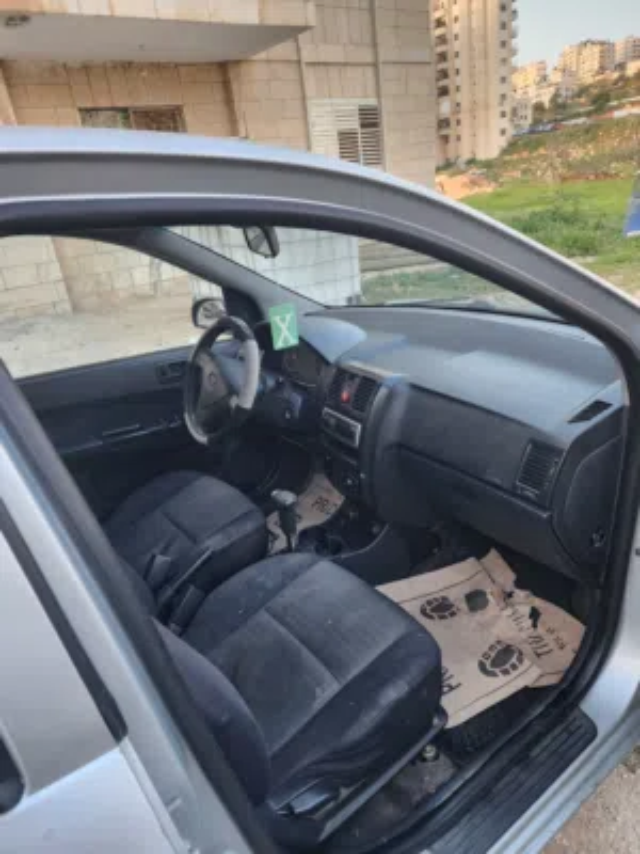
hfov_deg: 58.9
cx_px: 320
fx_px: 567
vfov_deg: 73.9
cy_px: 427
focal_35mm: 23
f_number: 1.8
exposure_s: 1/100
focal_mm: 6.4
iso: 125
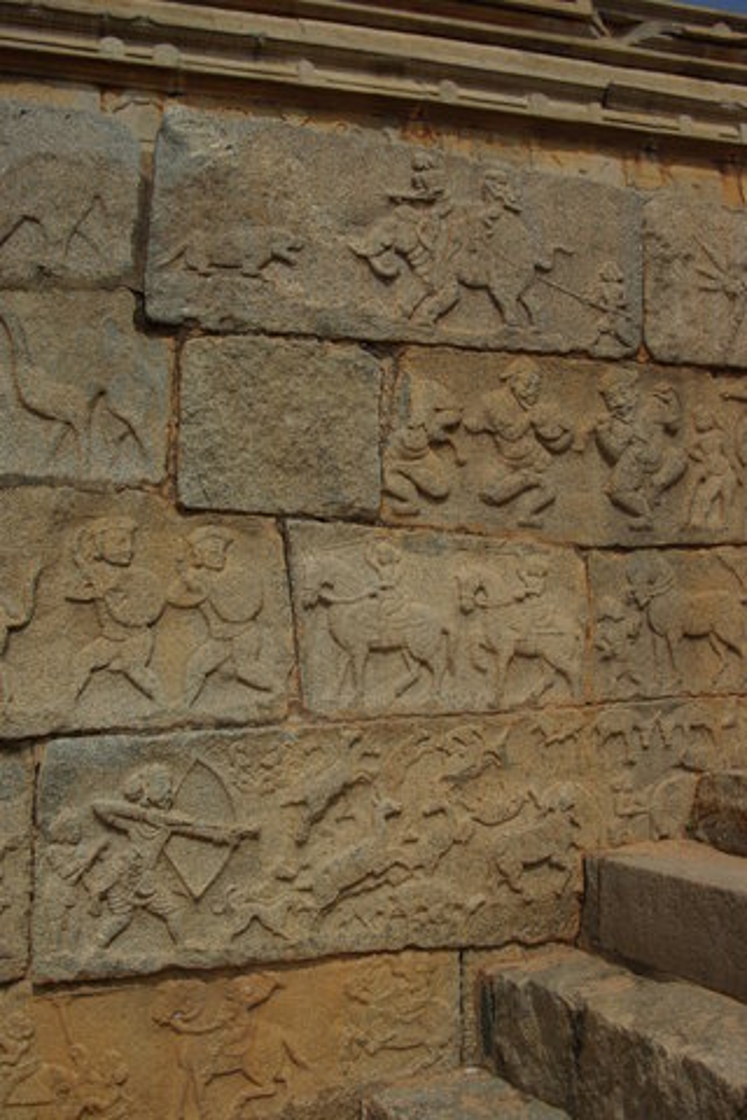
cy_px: 560
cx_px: 374
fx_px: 1120
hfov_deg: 36.9
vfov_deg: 53.1
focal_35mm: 36
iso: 100
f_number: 8
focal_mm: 24
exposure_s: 1/250
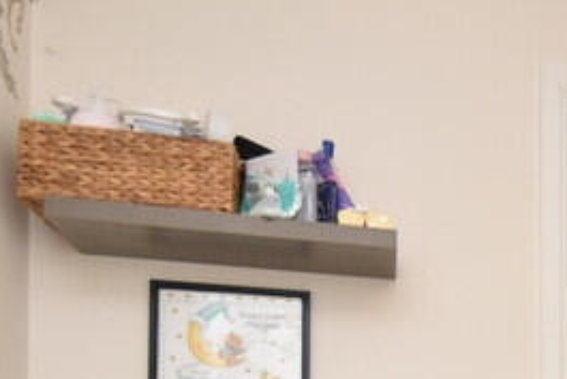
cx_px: 730
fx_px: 914
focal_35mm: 58
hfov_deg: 28.5
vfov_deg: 21.5
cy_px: 470
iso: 800
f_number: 4
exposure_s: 1/125
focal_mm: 10
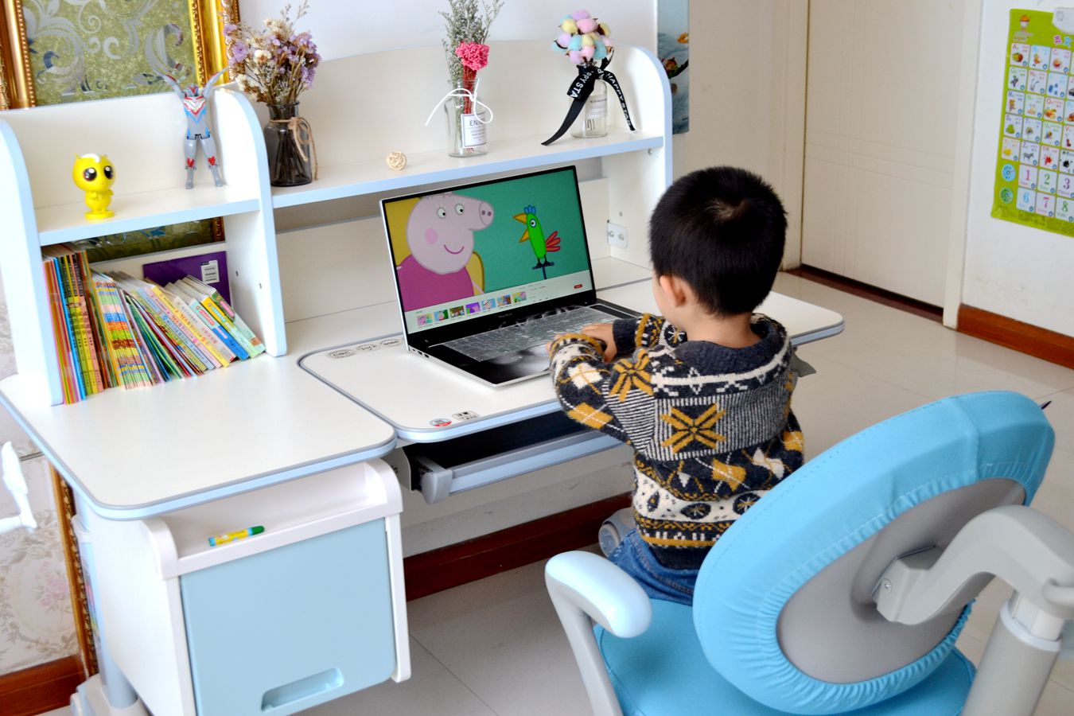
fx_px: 1432
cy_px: 358
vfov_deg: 28.1
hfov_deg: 41.1
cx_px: 537
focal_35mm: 48
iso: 400
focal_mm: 32
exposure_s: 1/60
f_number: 4.8
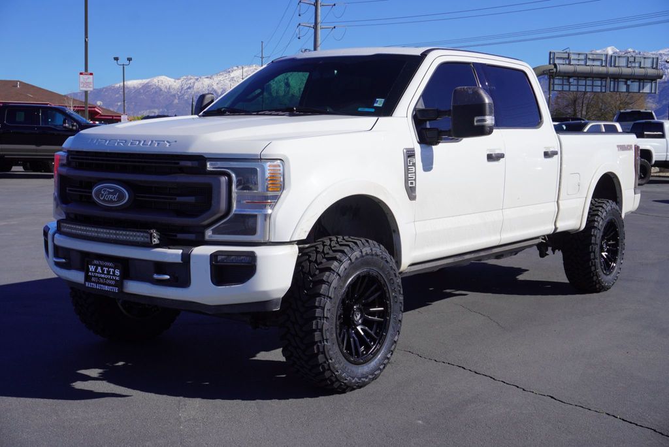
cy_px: 224
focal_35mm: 46
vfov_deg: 29.0
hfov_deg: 42.3
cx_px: 334
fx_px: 865
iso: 100
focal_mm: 31
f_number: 9
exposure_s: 1/320
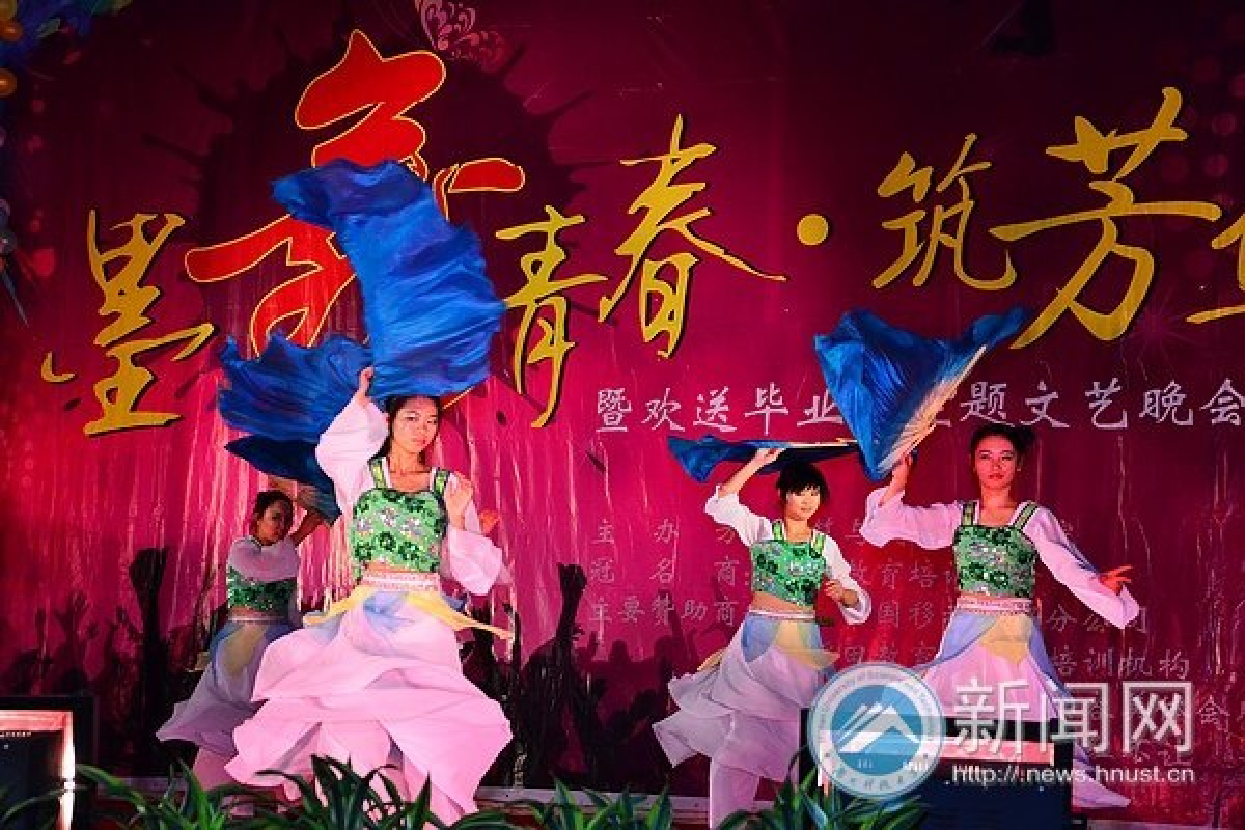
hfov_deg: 27.0
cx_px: 622
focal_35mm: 75
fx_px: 2594
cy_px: 415
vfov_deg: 18.2
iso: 1600
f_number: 5
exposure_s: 1/200
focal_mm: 50
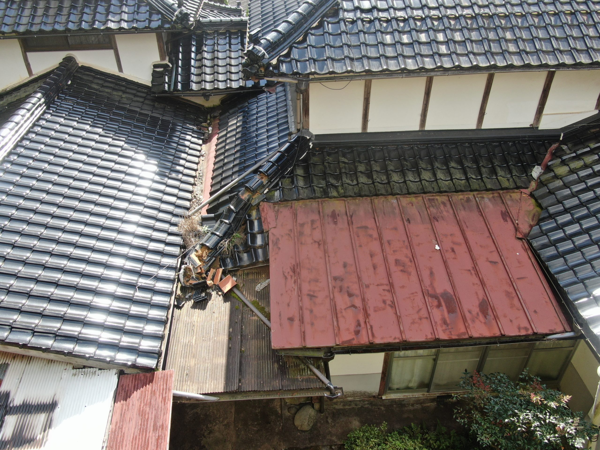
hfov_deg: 61.7
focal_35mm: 29
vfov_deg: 48.2
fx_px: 503
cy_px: 225
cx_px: 300
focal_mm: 5
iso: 100
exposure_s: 1/240
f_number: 3
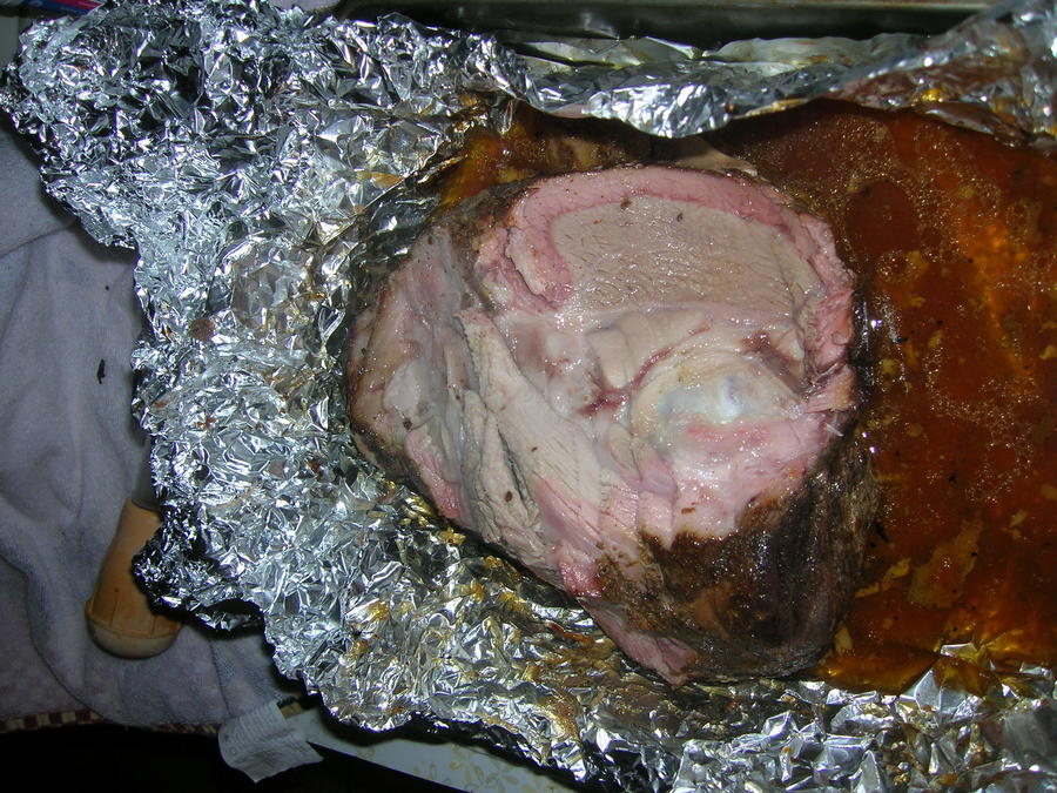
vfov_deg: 41.8
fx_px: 1038
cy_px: 396
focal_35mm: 34
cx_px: 528
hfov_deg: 54.0
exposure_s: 1/60.1
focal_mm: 5.7
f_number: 2.9
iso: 50
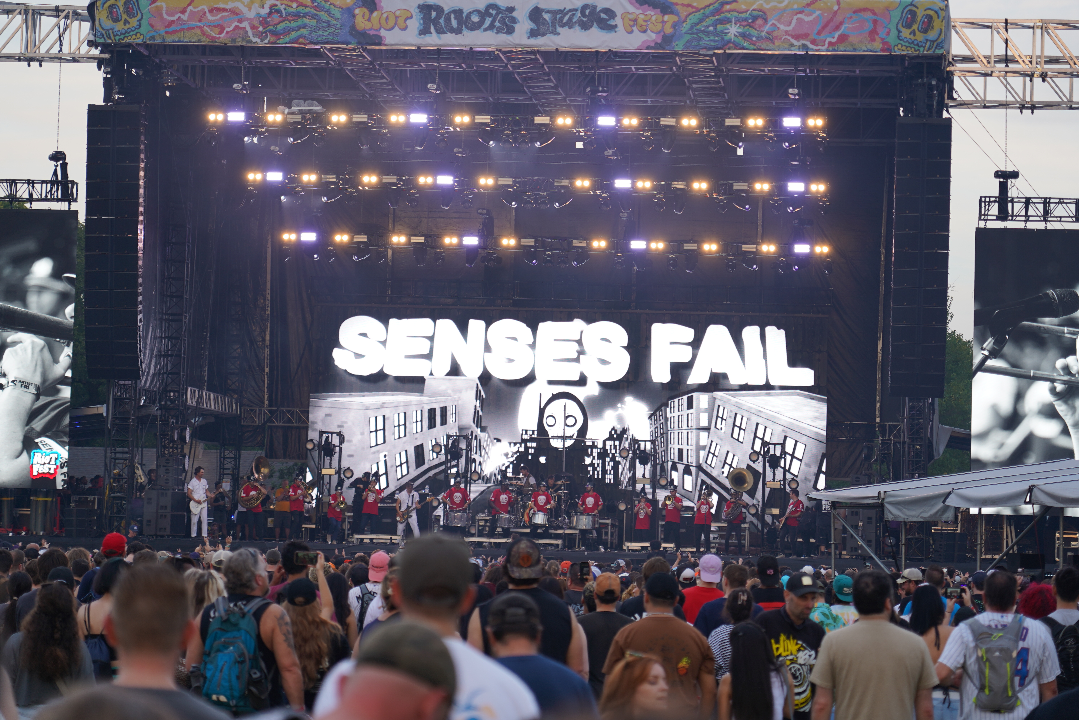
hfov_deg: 19.5
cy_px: 360
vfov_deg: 13.0
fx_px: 3147
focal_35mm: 105
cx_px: 540
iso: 160
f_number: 4
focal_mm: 105
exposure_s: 1/125
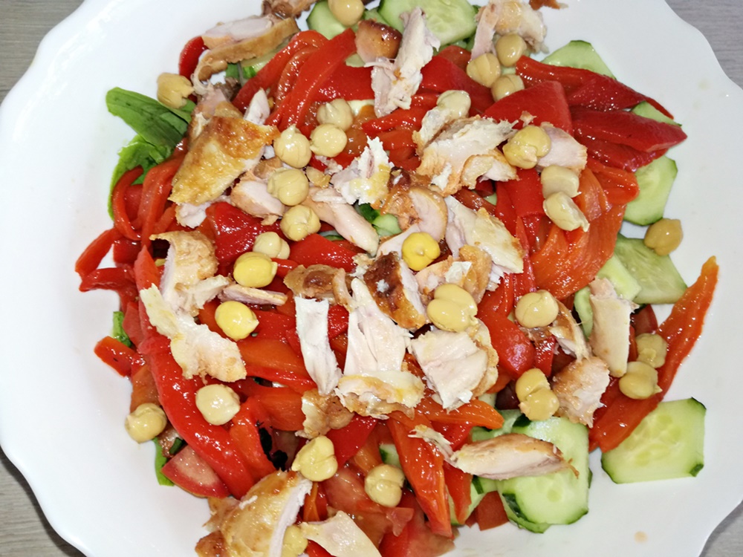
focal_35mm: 27
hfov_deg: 65.3
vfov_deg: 51.4
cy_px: 278
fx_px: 580
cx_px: 372
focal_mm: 3.79
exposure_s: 1/33.3
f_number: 2
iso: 125
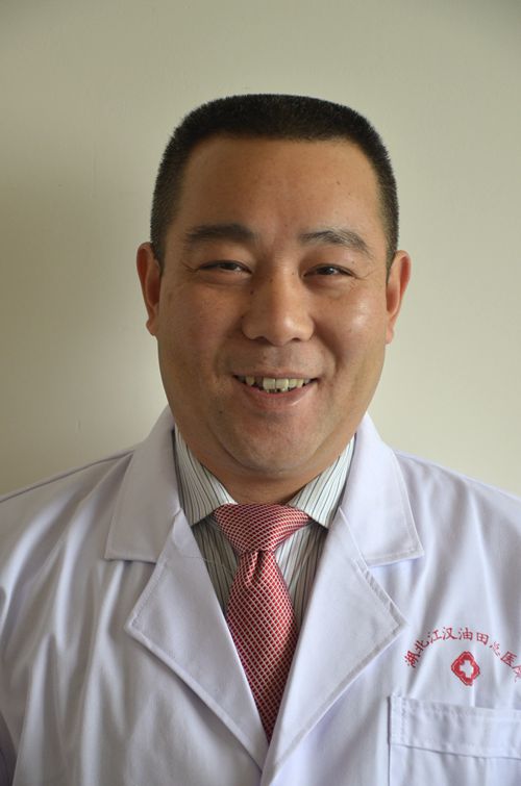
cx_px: 260
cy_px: 393
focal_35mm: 99
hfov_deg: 13.8
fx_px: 2159
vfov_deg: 20.7
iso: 800
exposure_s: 1/125
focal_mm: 66
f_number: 5.3
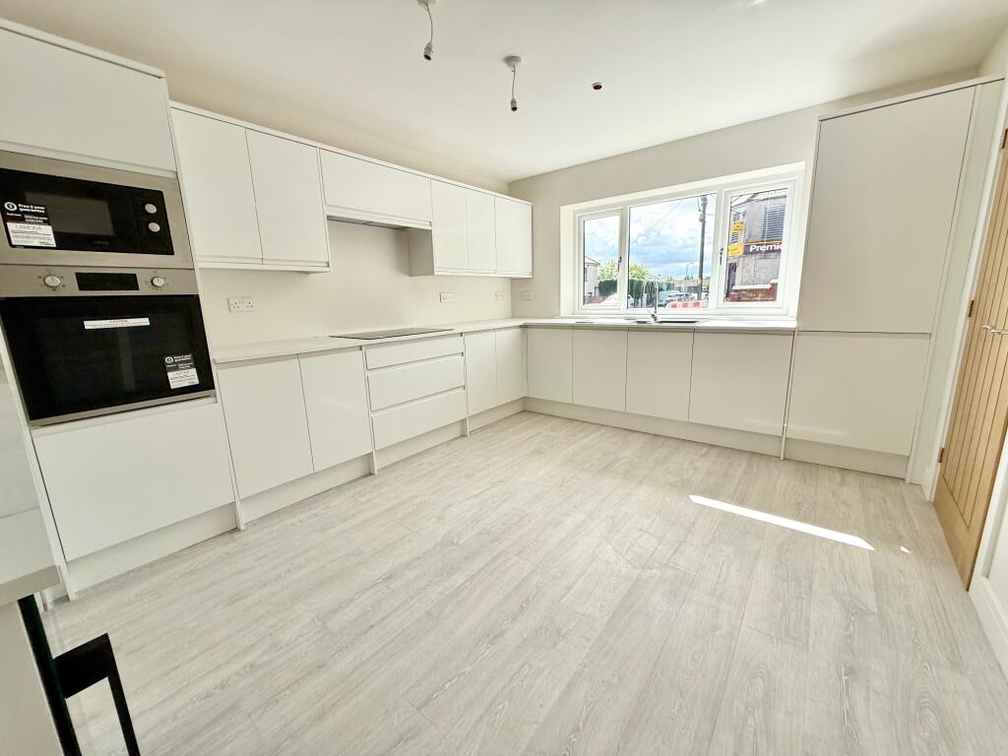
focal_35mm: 14
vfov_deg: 85.7
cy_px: 378
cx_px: 504
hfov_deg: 102.1
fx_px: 408
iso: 64
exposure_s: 1/564
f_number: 2.2
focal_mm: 2.22
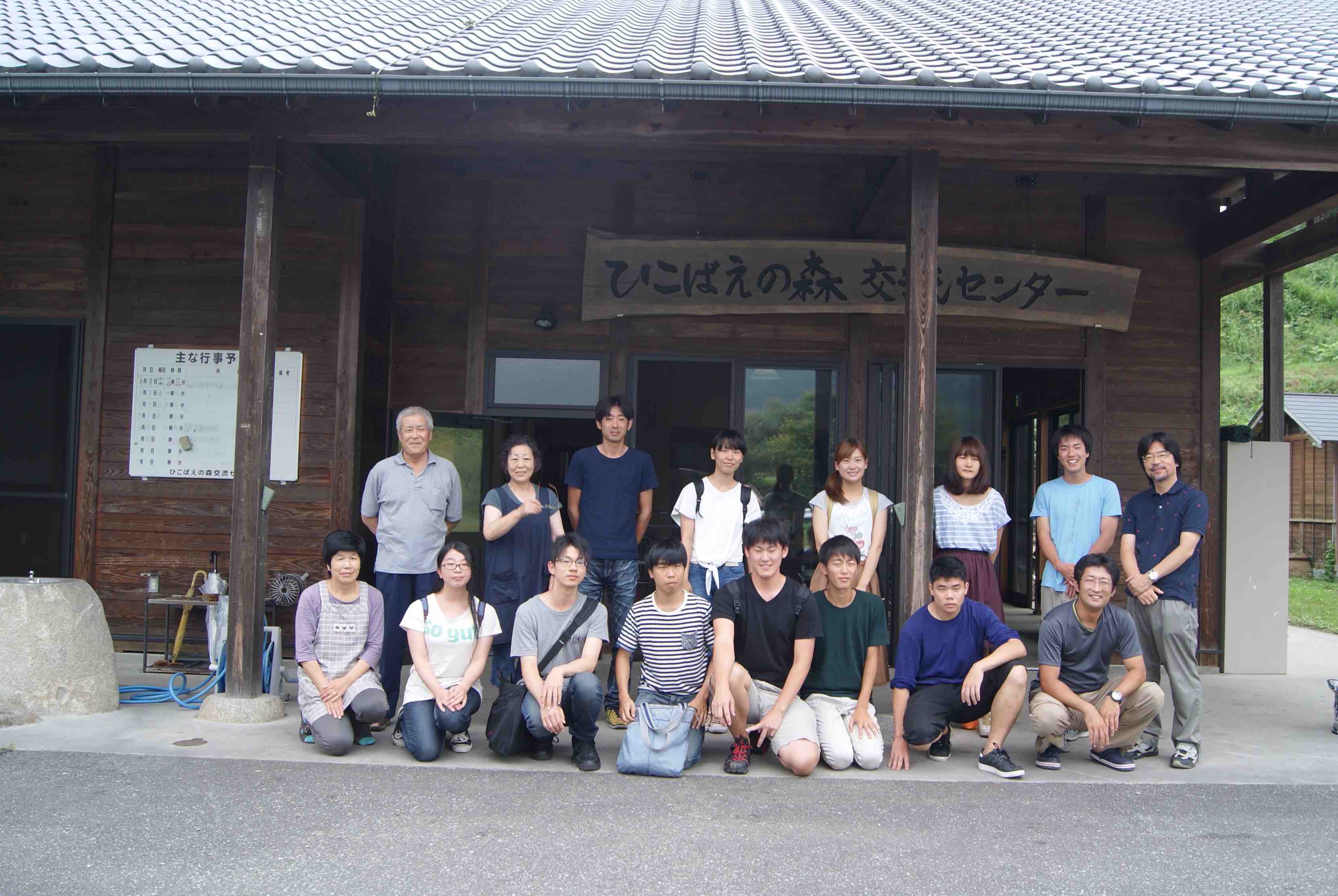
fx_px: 1674
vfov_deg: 29.9
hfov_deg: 43.6
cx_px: 692
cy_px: 433
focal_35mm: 45
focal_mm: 26
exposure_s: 1/160
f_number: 5
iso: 100
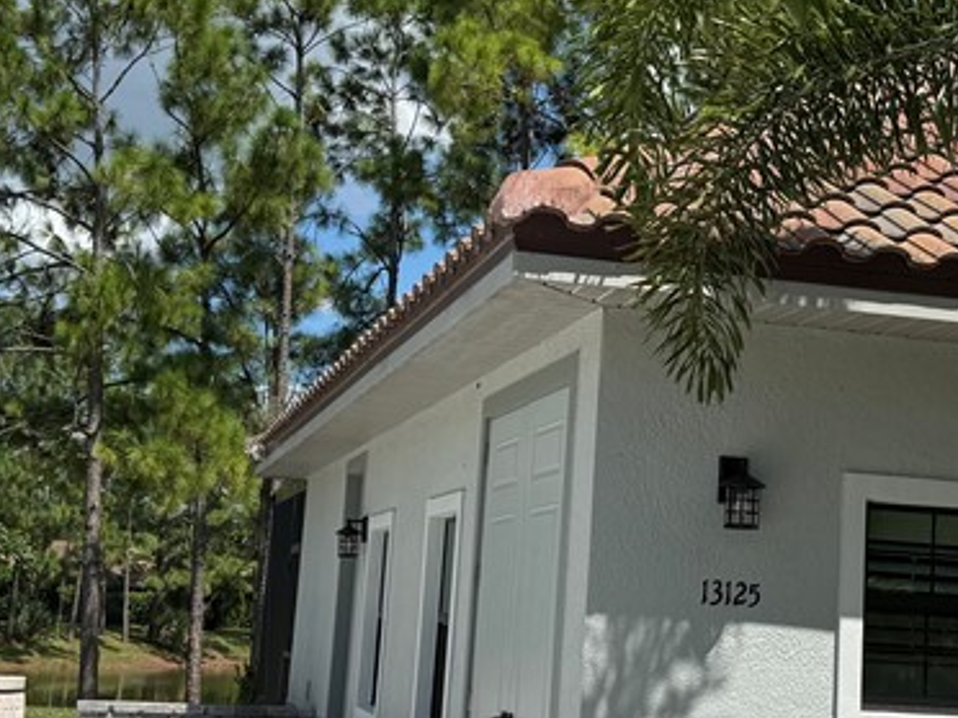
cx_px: 662
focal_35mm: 66
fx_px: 1827
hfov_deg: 29.1
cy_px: 340
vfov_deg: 22.3
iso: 80
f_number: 1.78
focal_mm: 6.76
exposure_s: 1/5319
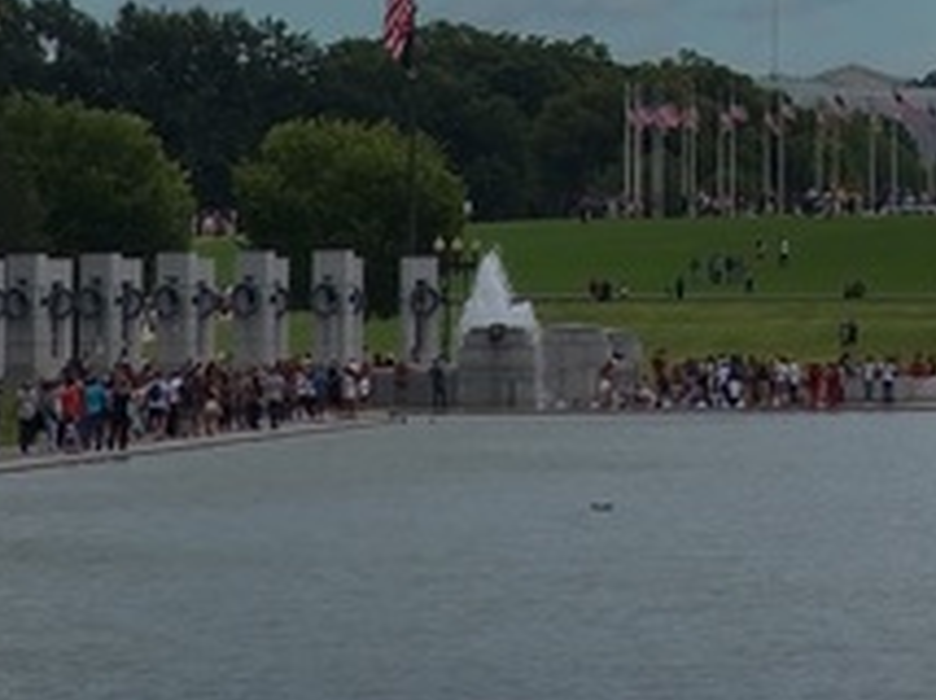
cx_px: 1233
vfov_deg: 2.1
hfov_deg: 2.9
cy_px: -709
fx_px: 18663
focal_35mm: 691
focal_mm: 120
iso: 100
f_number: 10
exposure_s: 1/400
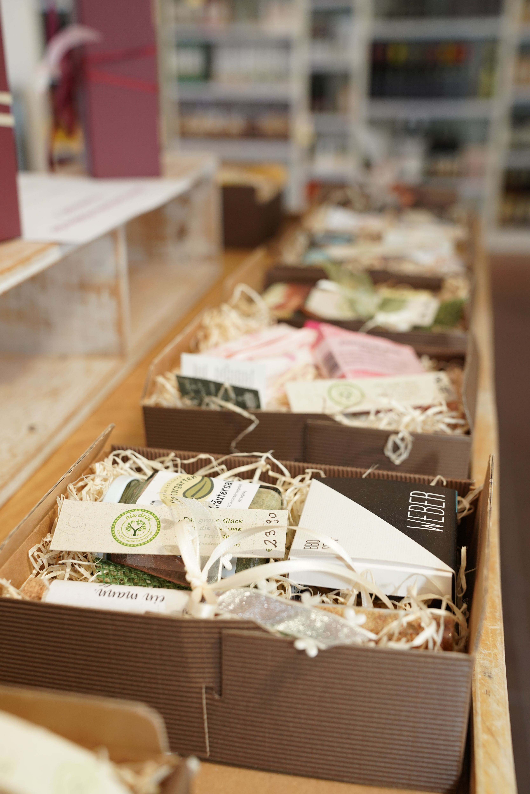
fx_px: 949
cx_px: 265
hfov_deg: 31.2
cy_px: 397
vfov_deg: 45.4
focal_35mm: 43
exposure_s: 1/160
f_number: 4
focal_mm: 43
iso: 1000
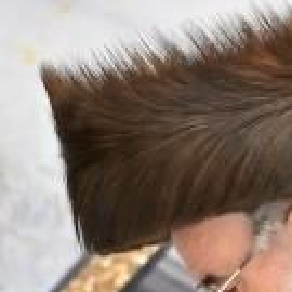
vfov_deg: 0.9
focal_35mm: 1939
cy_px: 526
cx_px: 69
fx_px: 18505
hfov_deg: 0.9
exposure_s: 1/160
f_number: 2.8
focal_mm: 200
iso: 400
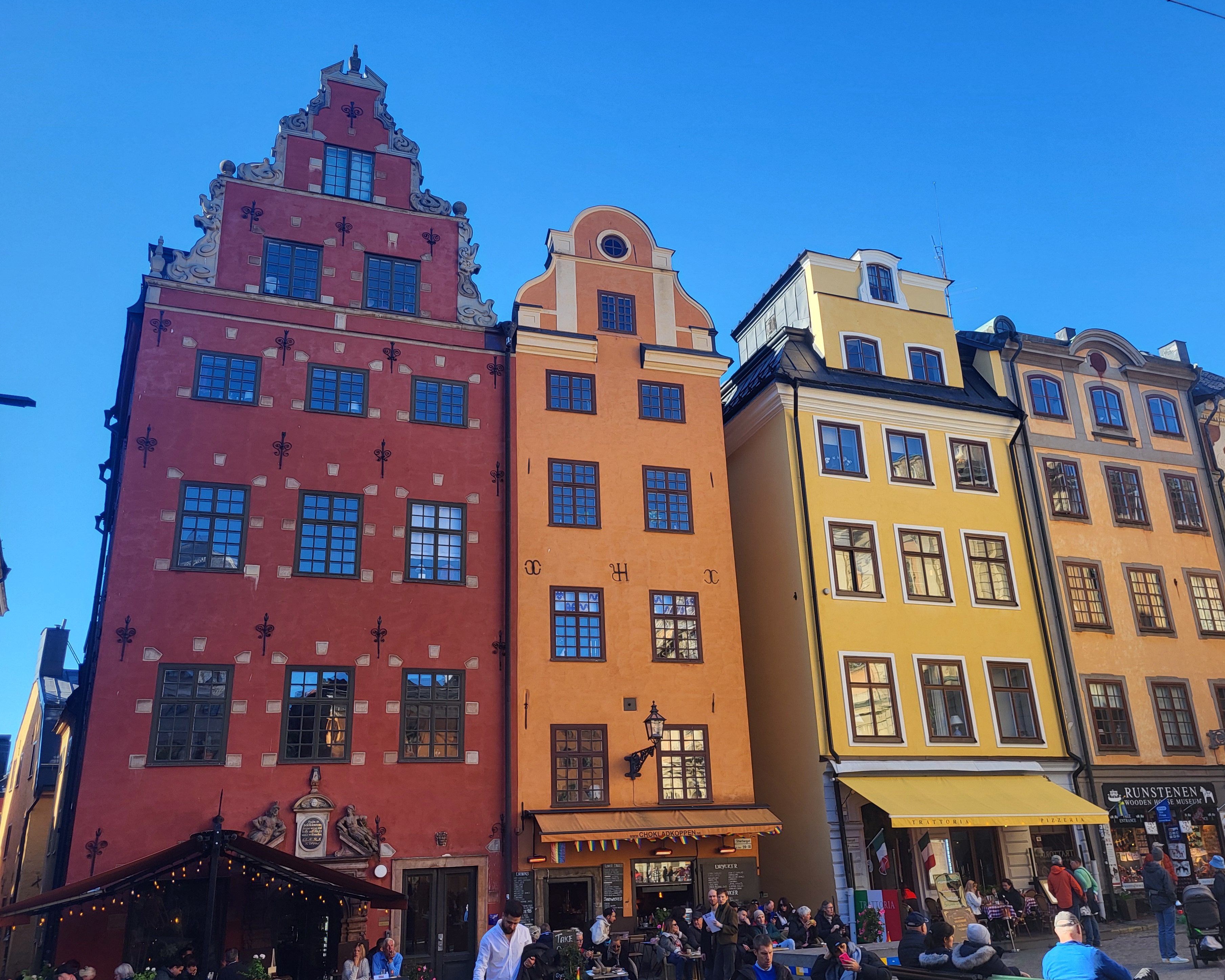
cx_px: 655
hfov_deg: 62.1
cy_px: 505
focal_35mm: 28
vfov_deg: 51.5
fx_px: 1015
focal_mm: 5.4
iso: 40
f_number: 1.8
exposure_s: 1/617
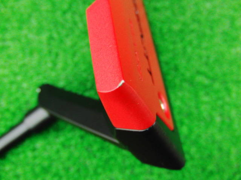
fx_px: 258
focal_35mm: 37
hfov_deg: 50.1
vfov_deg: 38.7
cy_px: 90
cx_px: 120
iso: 400
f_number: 3.6
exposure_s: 1/15
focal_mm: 6.42
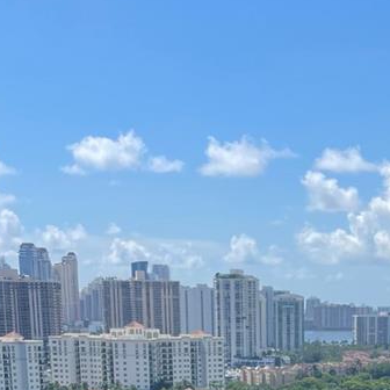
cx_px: 324
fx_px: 1045
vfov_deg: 19.0
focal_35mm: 82
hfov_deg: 20.8
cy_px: 558
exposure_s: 1/4000
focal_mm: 4.2
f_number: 1.6
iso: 32
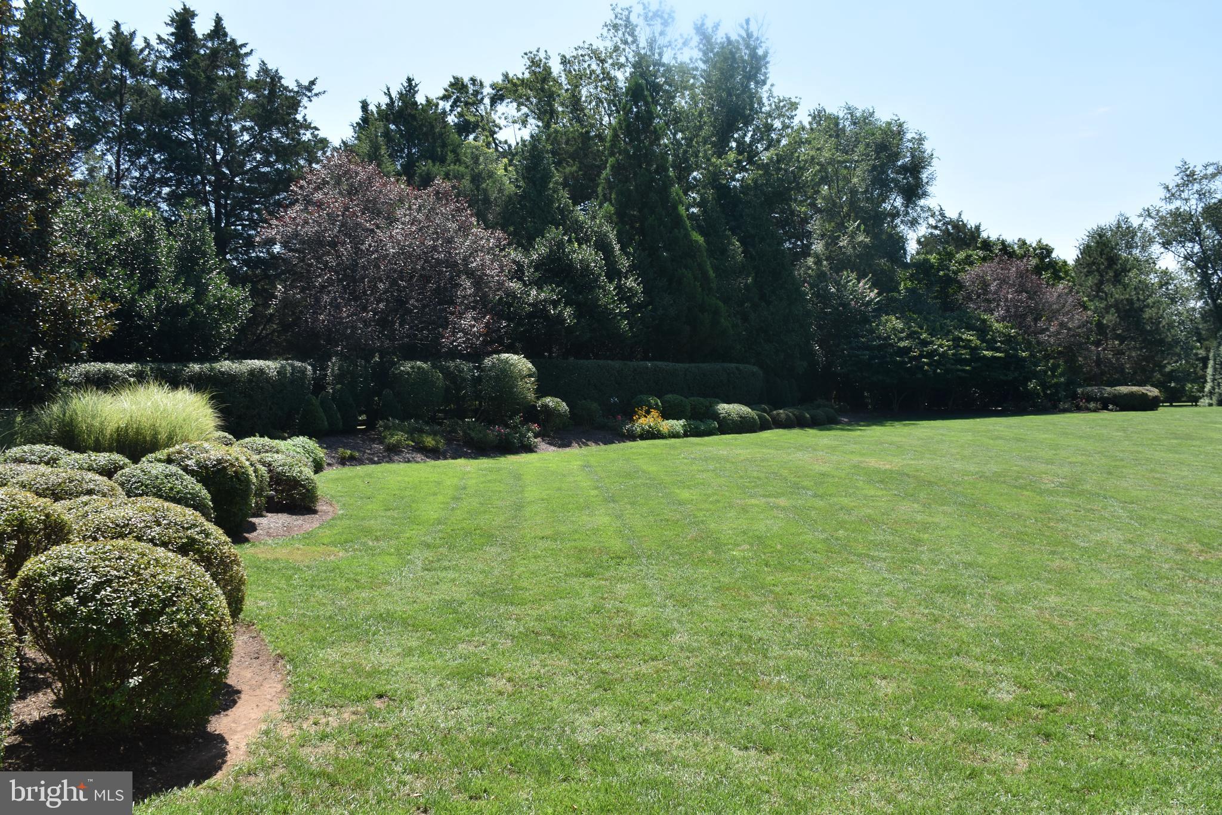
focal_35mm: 27
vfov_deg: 47.9
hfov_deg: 67.4
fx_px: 916
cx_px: 611
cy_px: 408
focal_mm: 18
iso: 100
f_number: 8
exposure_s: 1/200
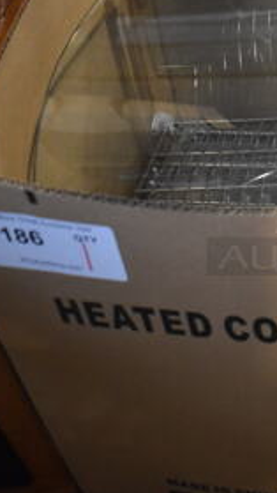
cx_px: 404
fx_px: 809
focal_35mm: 62
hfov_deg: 17.6
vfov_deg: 33.6
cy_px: 182
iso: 2500
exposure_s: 1/125
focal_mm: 18
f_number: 3.5
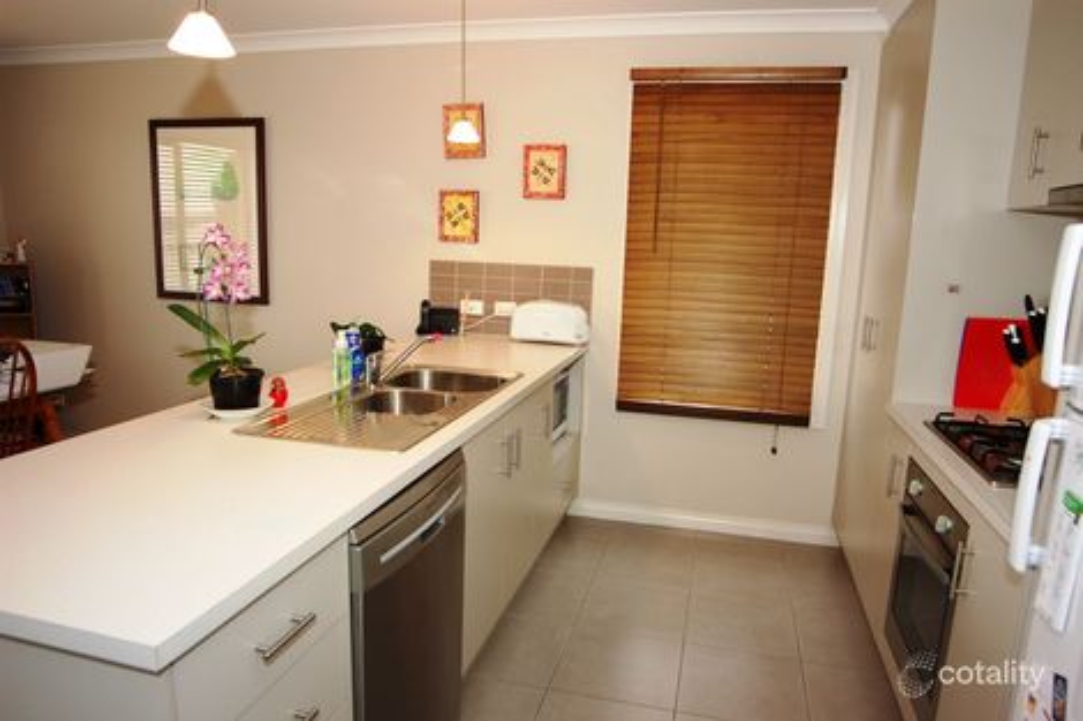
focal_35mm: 22
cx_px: 542
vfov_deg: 56.1
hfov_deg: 77.3
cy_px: 360
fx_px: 677
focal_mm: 15
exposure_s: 1/60
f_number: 4
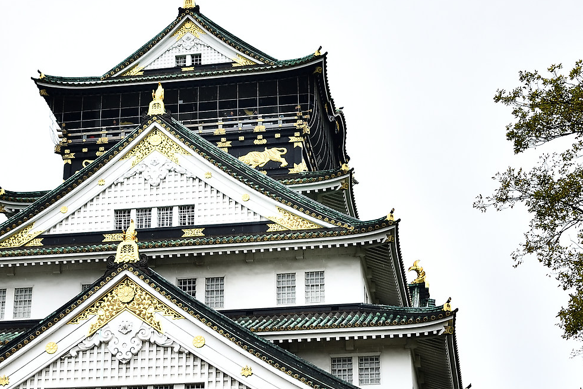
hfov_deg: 22.9
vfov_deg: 15.5
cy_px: 186
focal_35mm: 88
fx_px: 1425
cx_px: 159
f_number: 4
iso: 100
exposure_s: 1/250
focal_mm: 24
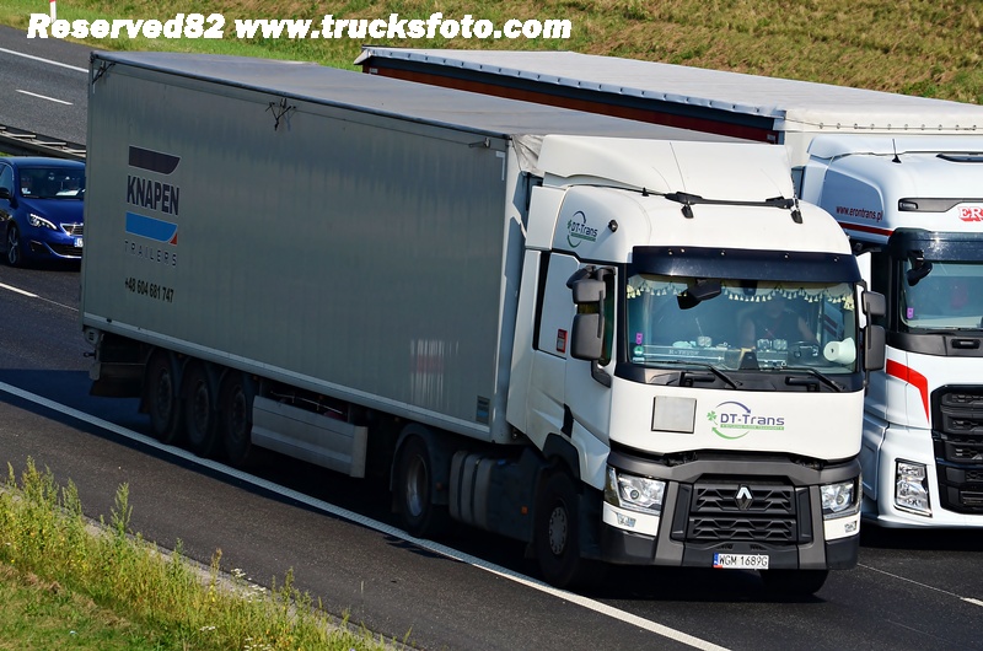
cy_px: 326
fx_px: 6336
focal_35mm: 232
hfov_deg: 8.9
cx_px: 492
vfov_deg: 5.9
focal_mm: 155
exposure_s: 1/800
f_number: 9
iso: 200
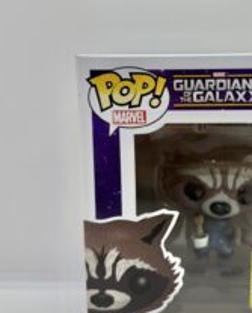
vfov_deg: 41.0
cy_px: 132
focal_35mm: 45
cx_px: 195
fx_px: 419
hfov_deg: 32.7
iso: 64
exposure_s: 1/242
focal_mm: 6.76
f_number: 1.78
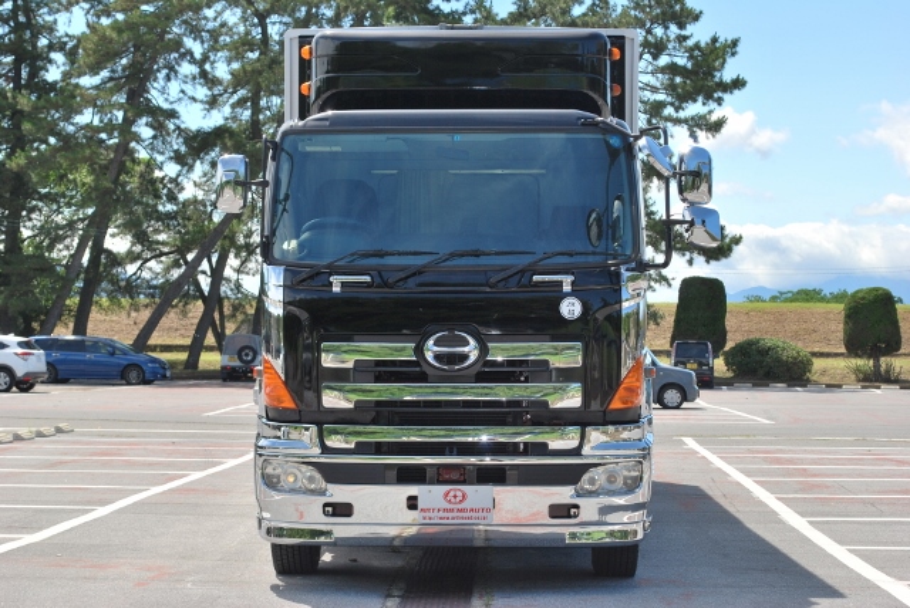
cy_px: 304
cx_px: 455
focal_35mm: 82
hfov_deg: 24.6
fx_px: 2087
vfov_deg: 16.6
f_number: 8
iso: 100
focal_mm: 55
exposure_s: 1/200
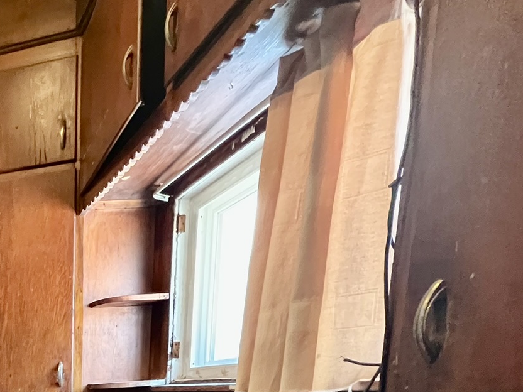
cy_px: 480
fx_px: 483
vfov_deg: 34.5
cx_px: -68
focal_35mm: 32
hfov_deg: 42.7
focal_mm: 1.57
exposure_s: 1/40
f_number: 1.8
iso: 800
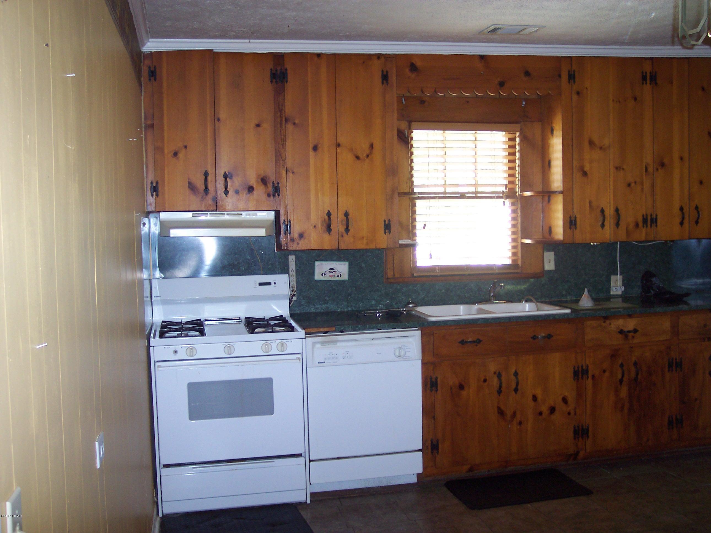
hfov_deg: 49.0
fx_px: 780
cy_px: 266
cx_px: 356
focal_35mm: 38
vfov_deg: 37.7
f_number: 2.8
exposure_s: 1/30
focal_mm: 8
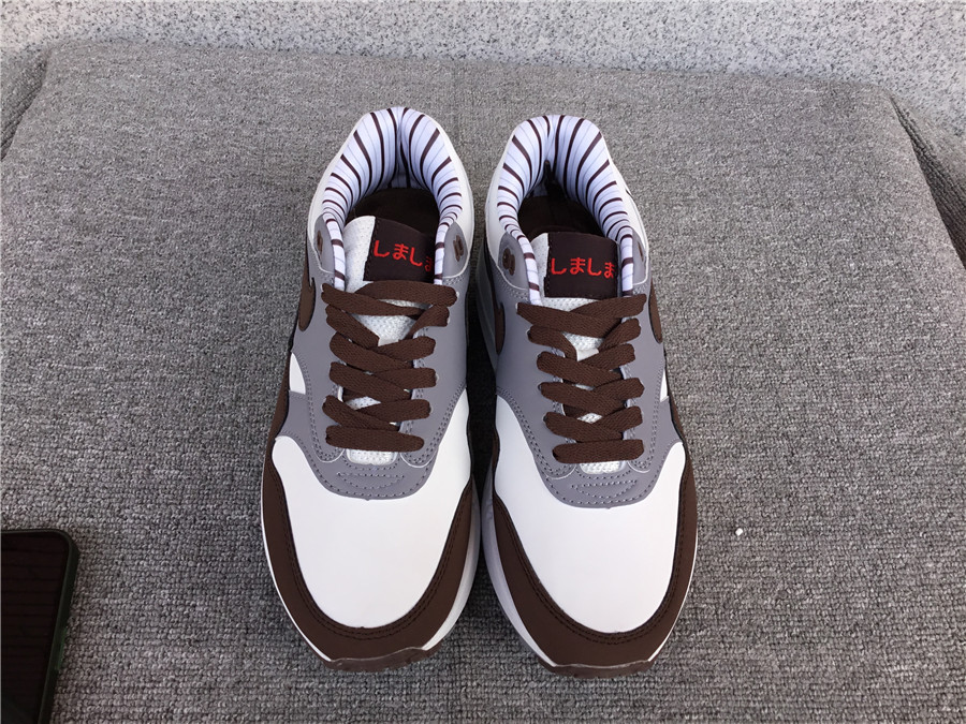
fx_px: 865
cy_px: 362
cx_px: 483
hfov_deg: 58.4
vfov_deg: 45.4
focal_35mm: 31
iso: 25
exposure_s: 1/275
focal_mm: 3.3
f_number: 2.4
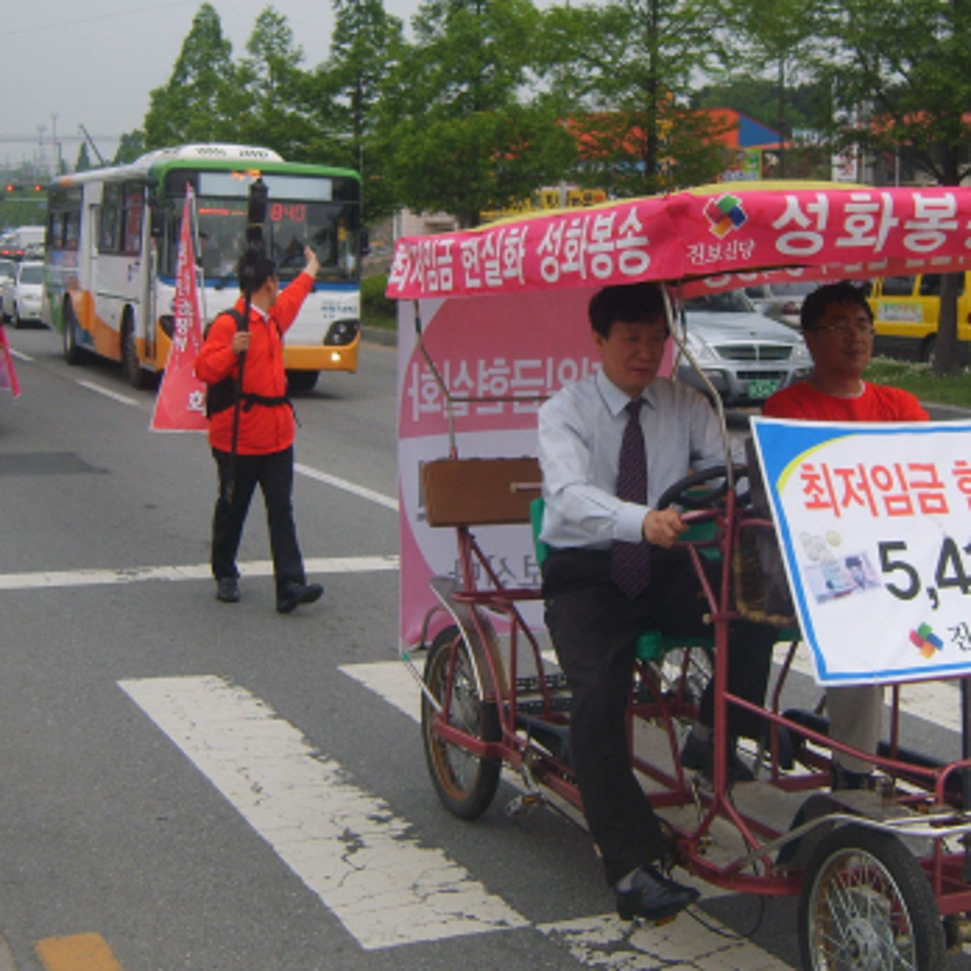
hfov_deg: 29.4
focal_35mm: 58
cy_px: 384
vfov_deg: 29.5
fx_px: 1841
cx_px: 633
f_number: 2.8
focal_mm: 7.4
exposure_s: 1/1000
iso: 50
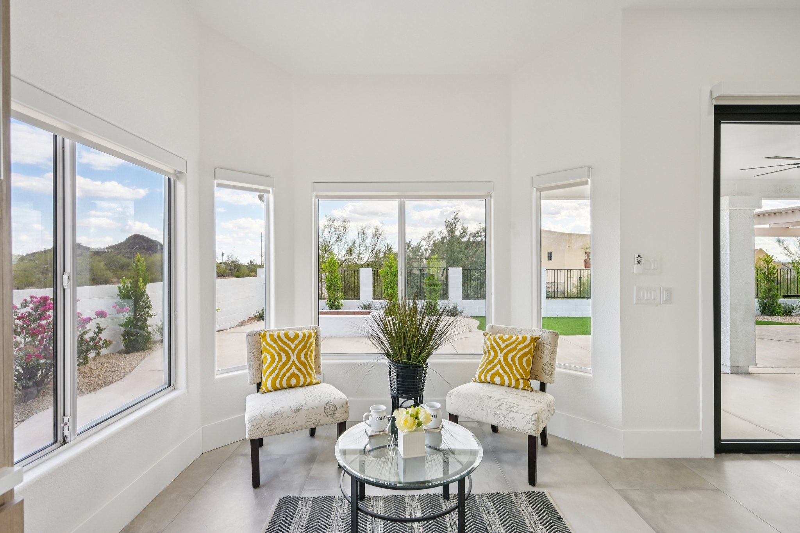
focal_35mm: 16
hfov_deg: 95.0
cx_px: 400
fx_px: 367
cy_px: 266
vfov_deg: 72.0
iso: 500
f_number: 8
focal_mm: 16.5
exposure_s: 1/400
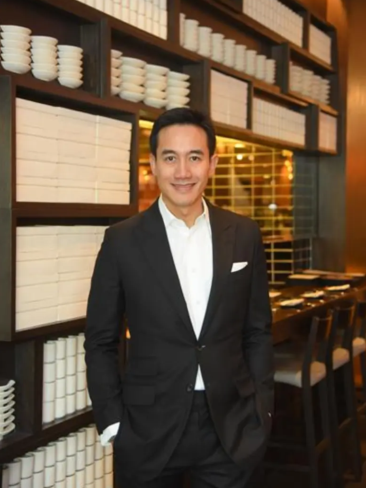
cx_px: 183
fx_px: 846
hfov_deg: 24.4
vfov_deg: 32.2
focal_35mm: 60
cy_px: 229
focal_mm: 55
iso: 1600
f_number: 4
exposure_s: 1/80
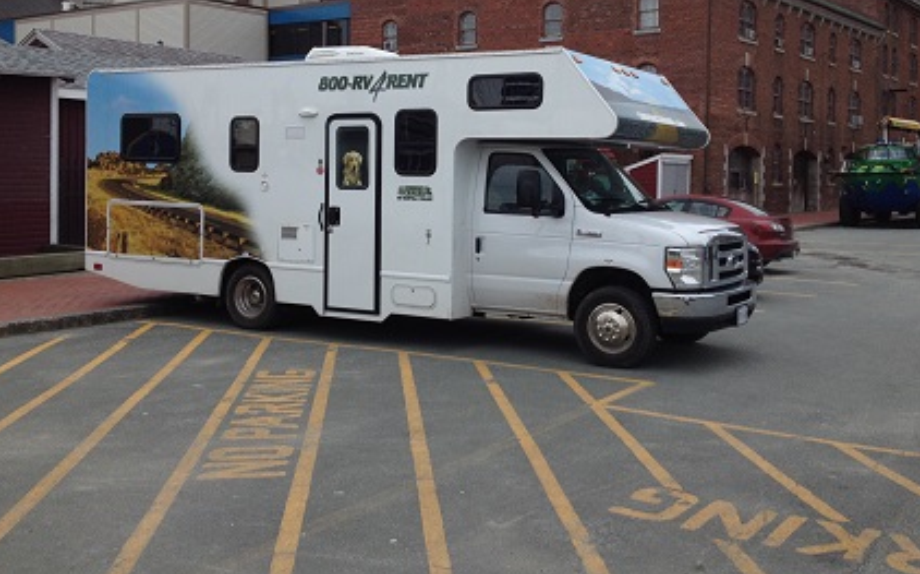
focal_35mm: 44
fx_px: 1102
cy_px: 189
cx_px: 456
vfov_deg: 29.0
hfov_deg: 45.3
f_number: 2.4
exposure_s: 1/521
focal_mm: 4.28
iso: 50
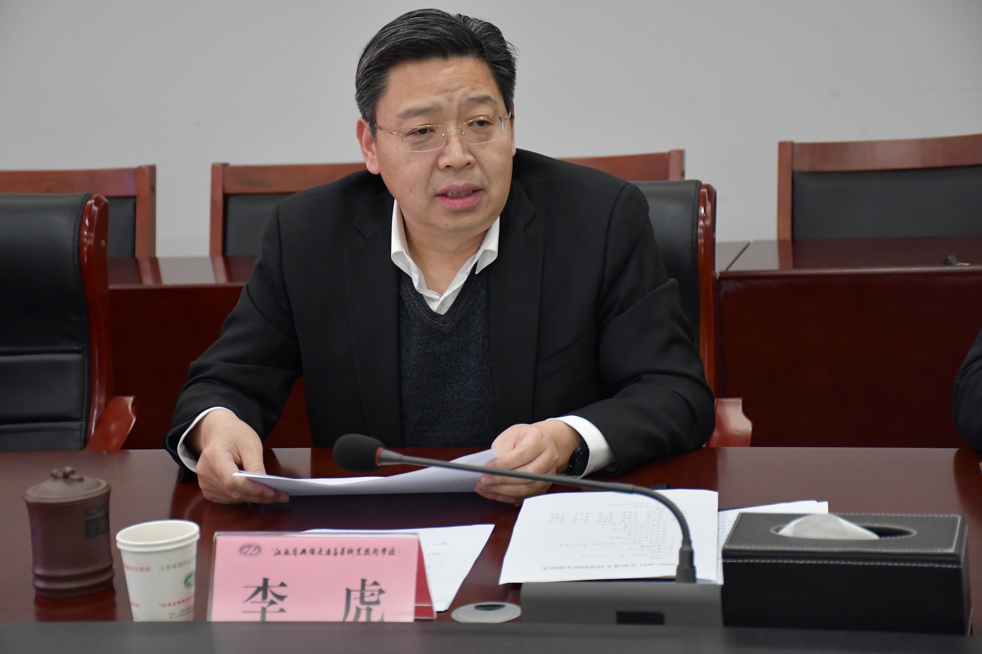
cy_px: 327
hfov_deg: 22.6
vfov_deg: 15.2
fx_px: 2455
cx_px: 491
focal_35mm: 90
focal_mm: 60
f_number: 5
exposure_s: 1/125
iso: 2500
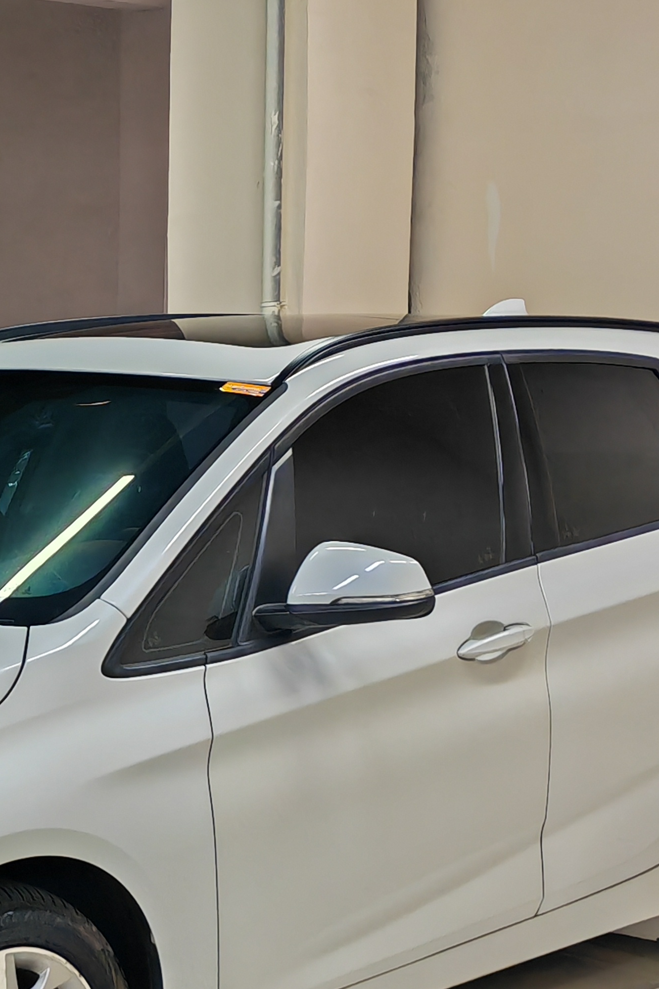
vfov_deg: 25.0
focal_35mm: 81
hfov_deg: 16.5
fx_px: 2225
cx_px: -18
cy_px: 576
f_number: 1.9
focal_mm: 5.52
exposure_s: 1/110
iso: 250
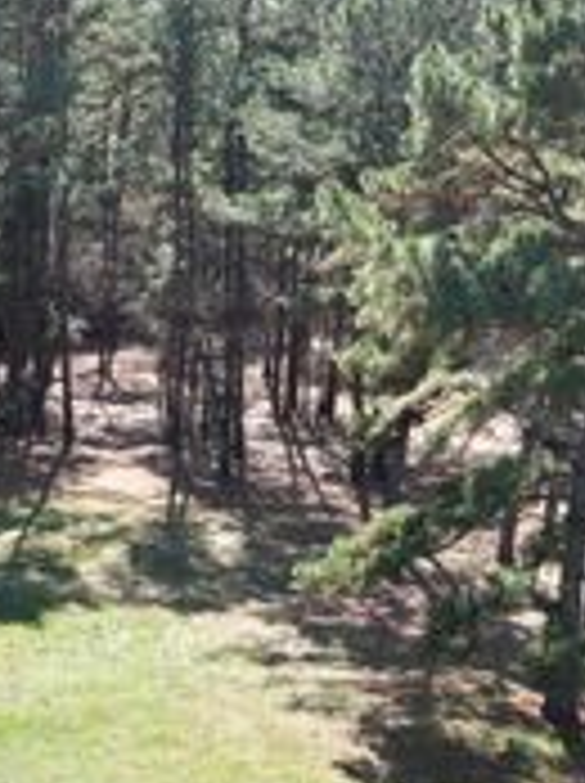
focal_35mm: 69
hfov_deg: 21.1
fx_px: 1559
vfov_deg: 27.7
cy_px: 601
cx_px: 162
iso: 120
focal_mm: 6.72
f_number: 1.7
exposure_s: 1/1000
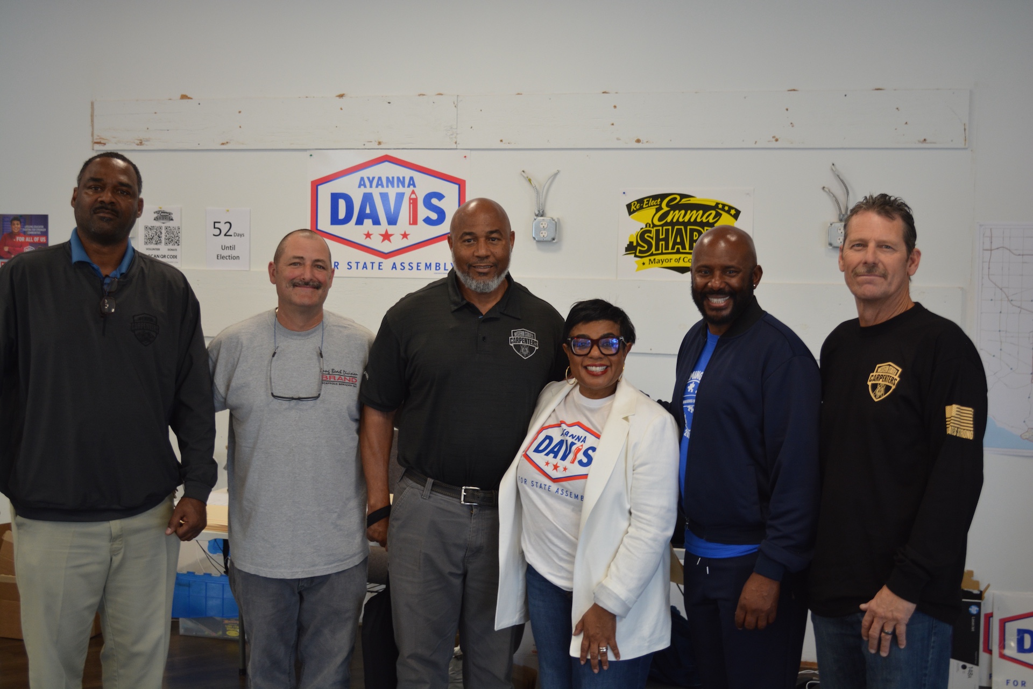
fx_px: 1377
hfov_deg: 41.1
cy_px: 344
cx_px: 516
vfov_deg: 28.1
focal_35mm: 48
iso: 560
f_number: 4.8
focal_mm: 32
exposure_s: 1/60
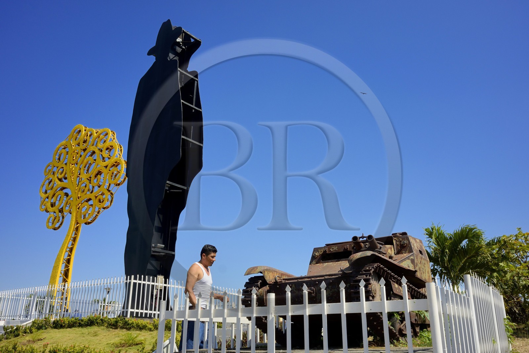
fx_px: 411
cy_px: 176
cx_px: 264
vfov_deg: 46.4
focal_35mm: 28
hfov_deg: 65.5
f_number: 11
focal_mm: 18.5
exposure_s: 1/320
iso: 200
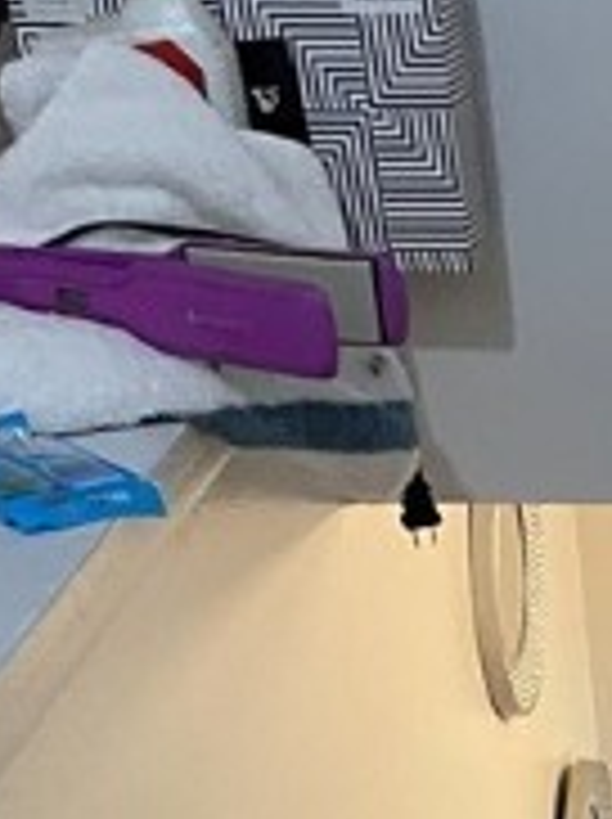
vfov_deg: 15.6
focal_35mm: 110
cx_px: 1022
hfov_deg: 12.5
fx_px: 2599
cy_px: 1418
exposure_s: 1/60
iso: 250
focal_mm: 4.2
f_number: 1.6
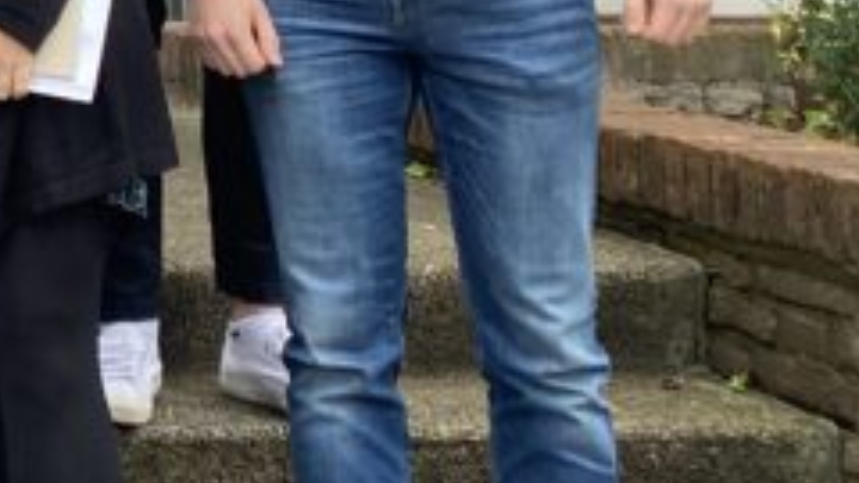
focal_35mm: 121
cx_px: -741
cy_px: -580
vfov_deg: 9.2
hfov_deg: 15.1
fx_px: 2756
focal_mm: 4.25
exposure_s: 1/121
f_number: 1.8
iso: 50
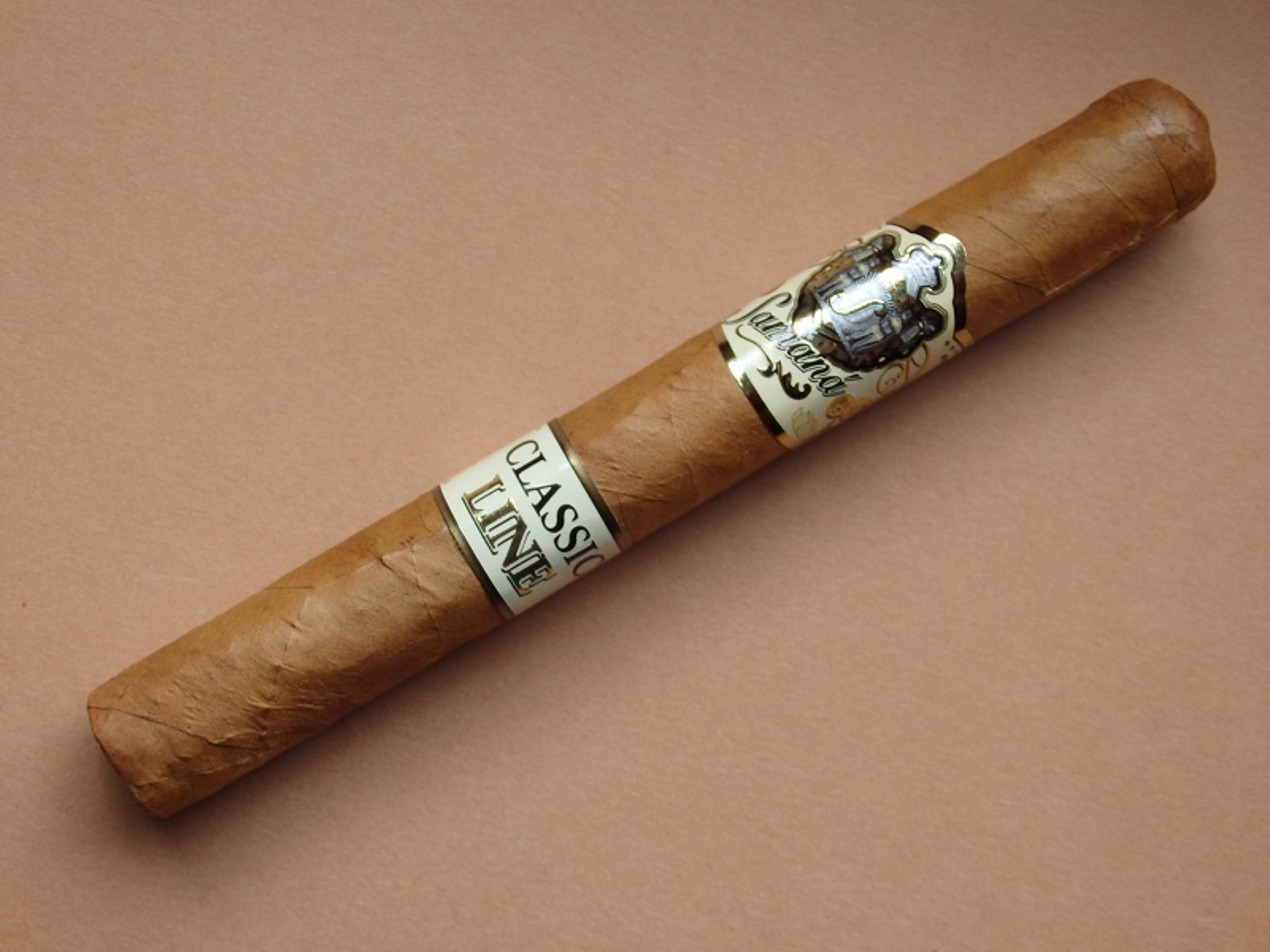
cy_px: 476
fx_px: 2201
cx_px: 635
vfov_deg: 24.4
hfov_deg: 32.2
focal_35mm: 60
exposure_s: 1/60
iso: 125
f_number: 4.2
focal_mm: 10.8
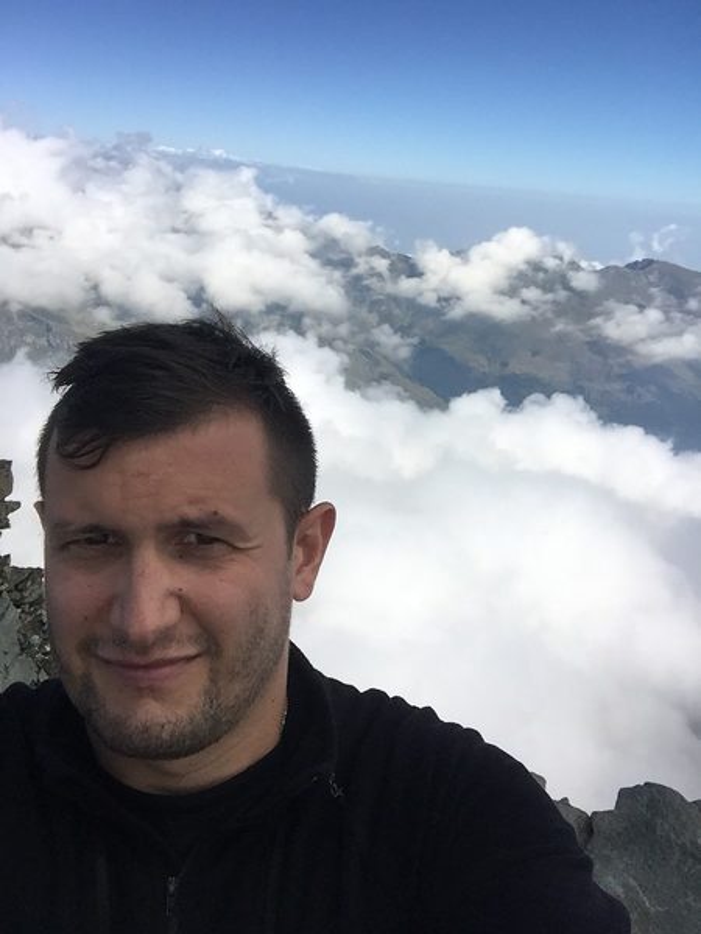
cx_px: 350
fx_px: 837
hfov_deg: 45.4
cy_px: 467
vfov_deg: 58.4
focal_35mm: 31
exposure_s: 1/1739
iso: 32
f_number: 2.2
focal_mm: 2.65
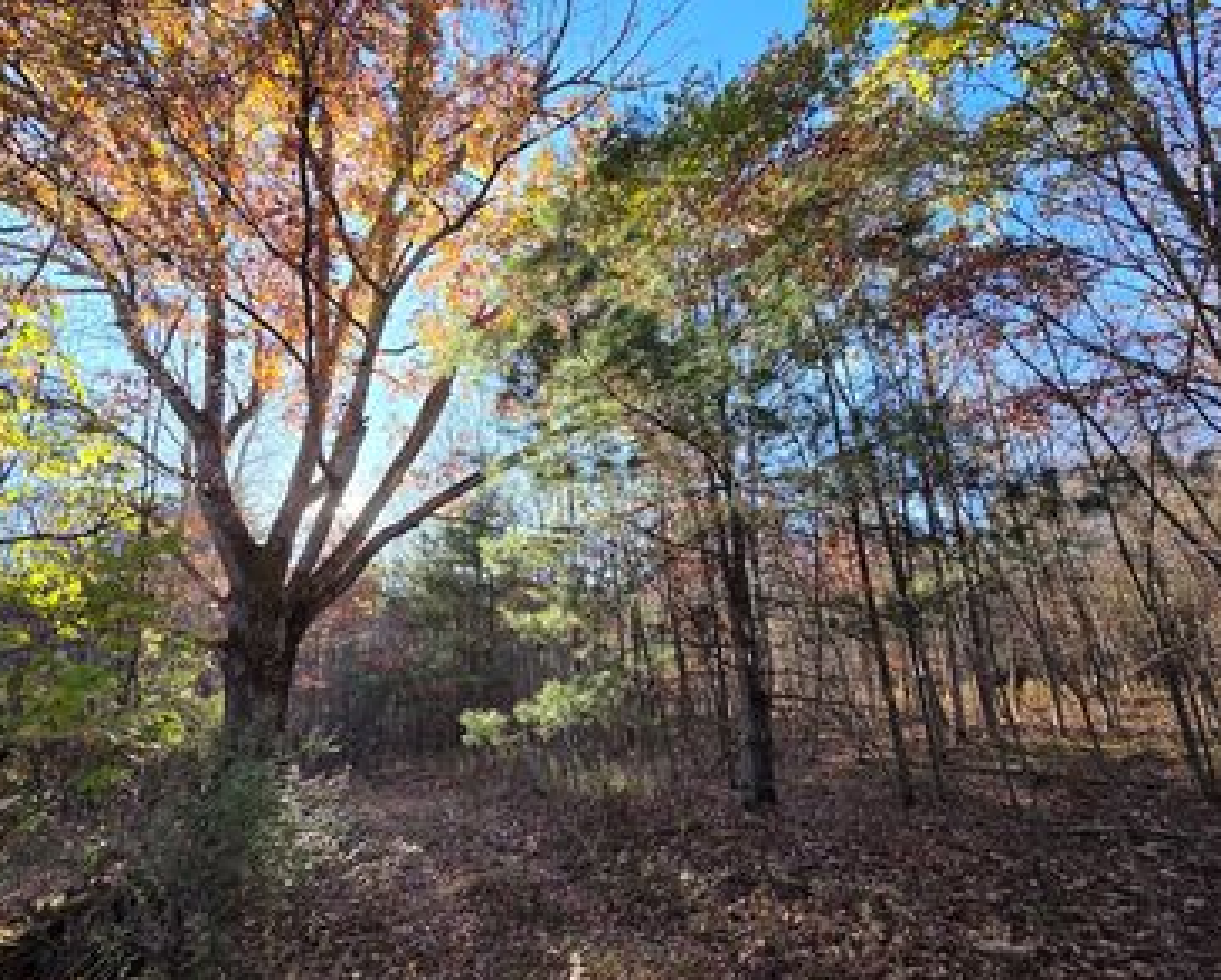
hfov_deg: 96.3
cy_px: 515
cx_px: 538
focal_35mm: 15
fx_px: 543
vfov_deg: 84.1
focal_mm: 2.2
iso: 50
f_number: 2.2
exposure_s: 1/304
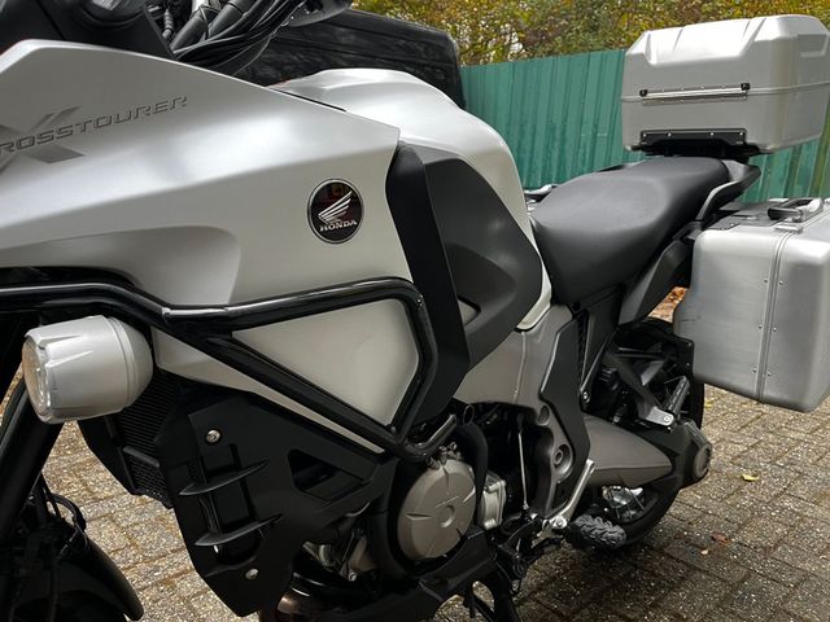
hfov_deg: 67.3
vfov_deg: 53.1
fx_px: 623
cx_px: 415
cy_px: 311
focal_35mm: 26
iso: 125
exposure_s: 1/71
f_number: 1.6
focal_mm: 5.1
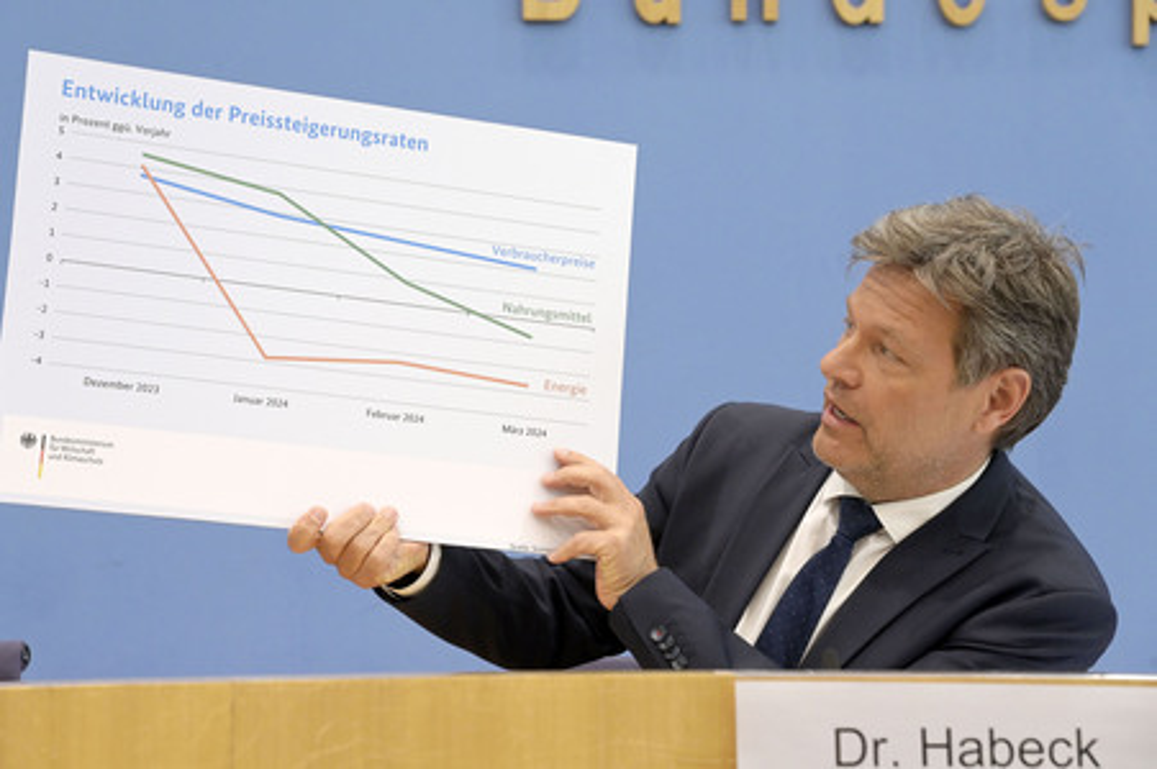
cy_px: 384
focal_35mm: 78
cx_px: 578
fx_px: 2505
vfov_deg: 17.5
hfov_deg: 26.0
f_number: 5.6
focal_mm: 78
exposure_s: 1/500
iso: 4000
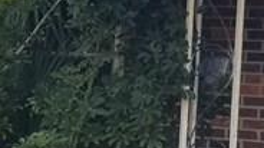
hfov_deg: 13.6
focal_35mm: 158
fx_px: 1105
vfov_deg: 7.7
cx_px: 115
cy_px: 86
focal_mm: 4.3
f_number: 1.7
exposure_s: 1/786
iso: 50
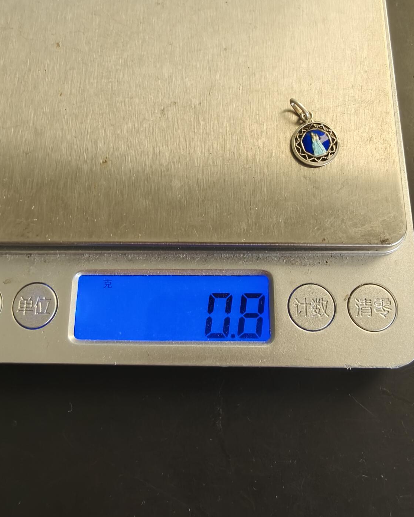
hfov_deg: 50.0
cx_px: 208
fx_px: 444
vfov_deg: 60.1
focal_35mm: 29
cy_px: 219
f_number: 2
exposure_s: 1/52.8
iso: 160
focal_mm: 2.32
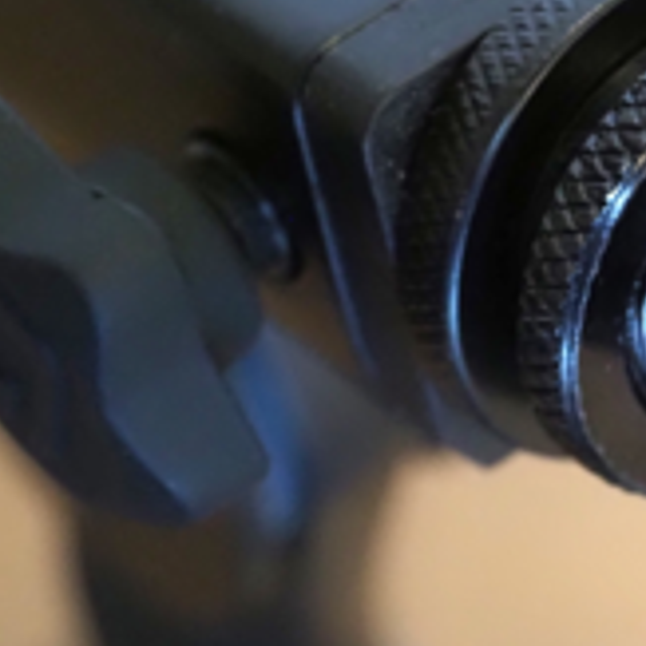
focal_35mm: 182
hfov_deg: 9.5
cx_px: 785
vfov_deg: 9.6
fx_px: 3843
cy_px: 240
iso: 6400
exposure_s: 1/60
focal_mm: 40
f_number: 5.6
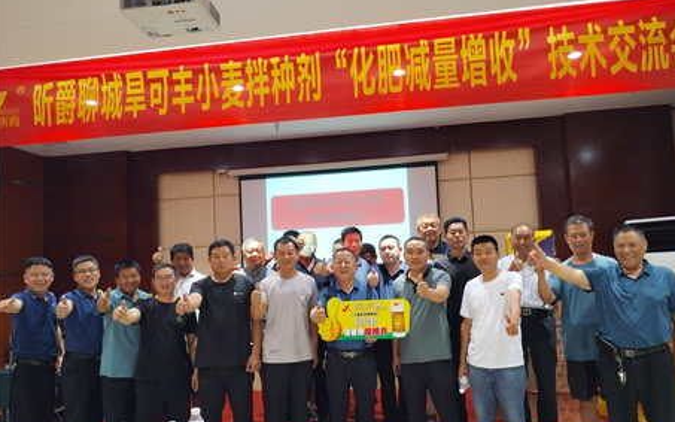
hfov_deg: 66.5
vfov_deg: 44.4
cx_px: 338
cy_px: 241
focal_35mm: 28
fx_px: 515
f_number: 1.8
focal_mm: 4.75
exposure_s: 1/25
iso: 689
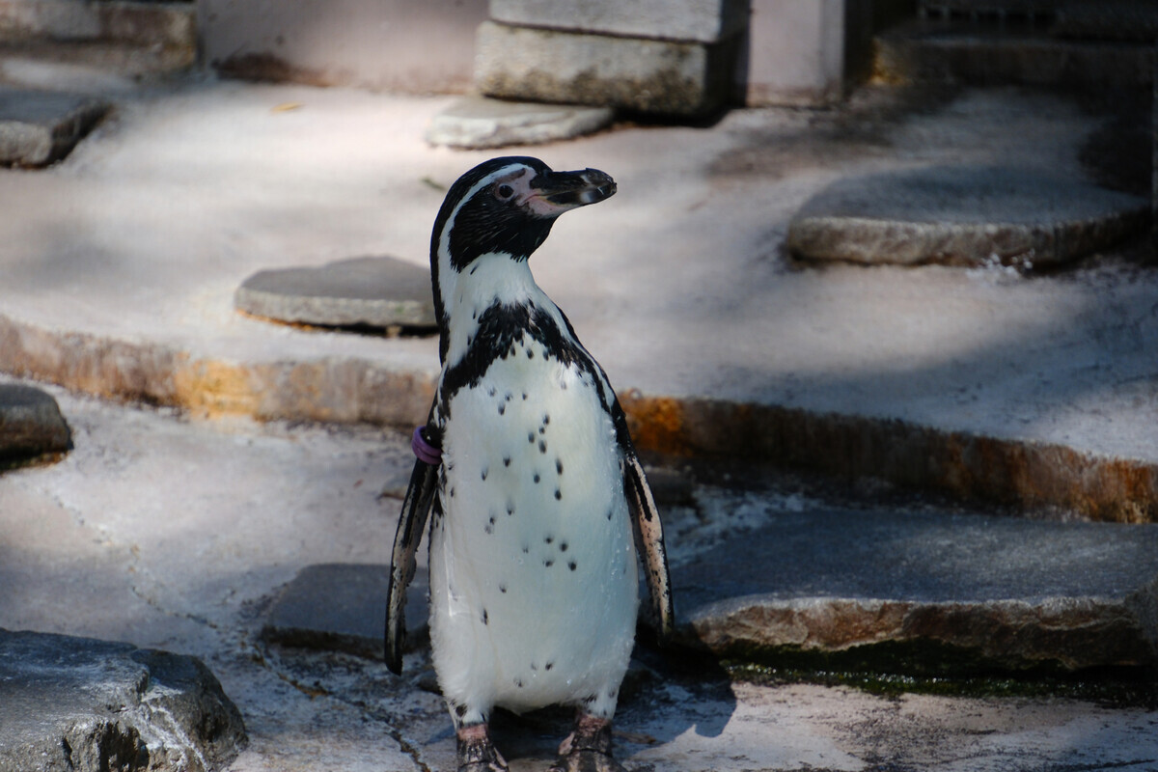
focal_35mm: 282
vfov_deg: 4.9
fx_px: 9070
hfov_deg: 7.3
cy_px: 386
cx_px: 579
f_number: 5.6
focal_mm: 188.3
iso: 1000
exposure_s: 1/500
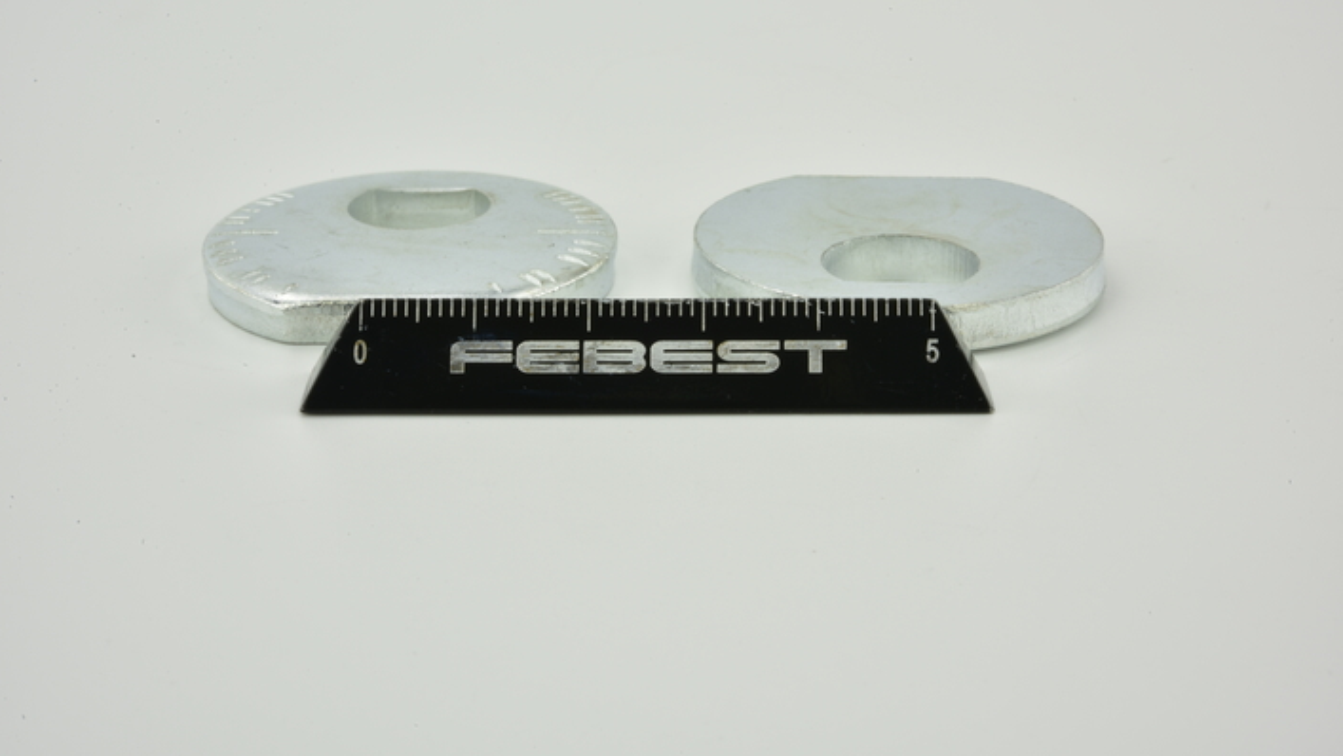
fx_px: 2280
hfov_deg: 32.8
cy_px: 319
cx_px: 663
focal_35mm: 64
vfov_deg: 18.8
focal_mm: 60
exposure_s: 1/3
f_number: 36
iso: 64
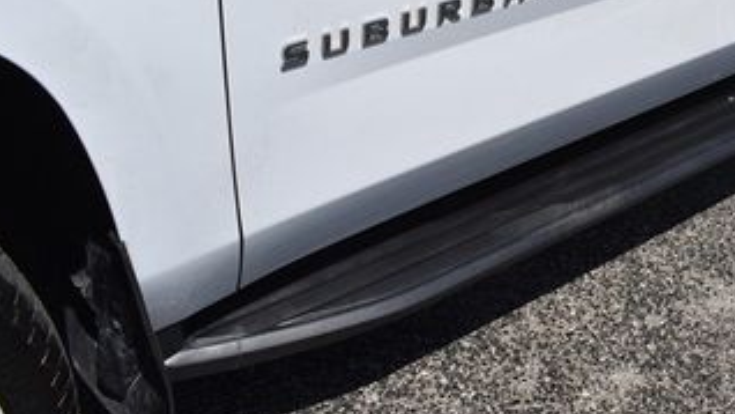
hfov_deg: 34.3
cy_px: 110
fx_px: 1111
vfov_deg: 20.9
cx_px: 680
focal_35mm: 57
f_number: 9
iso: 100
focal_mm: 18
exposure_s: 1/320
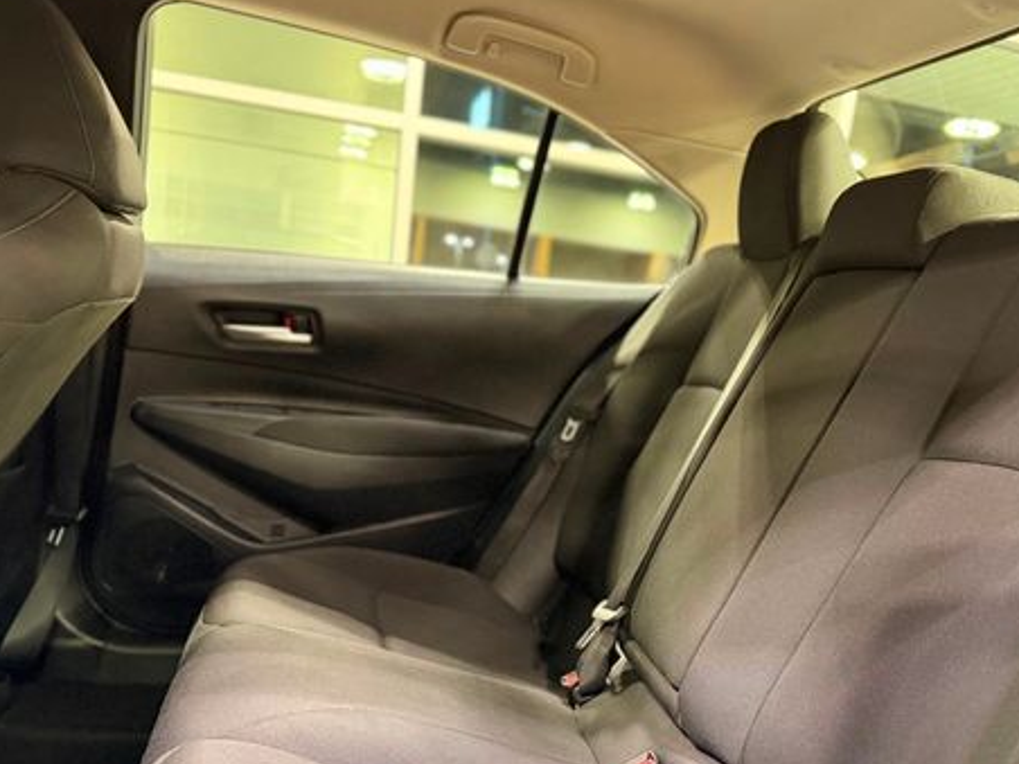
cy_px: 476
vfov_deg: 41.5
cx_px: 638
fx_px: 1001
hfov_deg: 53.4
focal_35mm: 34
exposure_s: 1/40
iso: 800
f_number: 1.78
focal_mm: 6.76
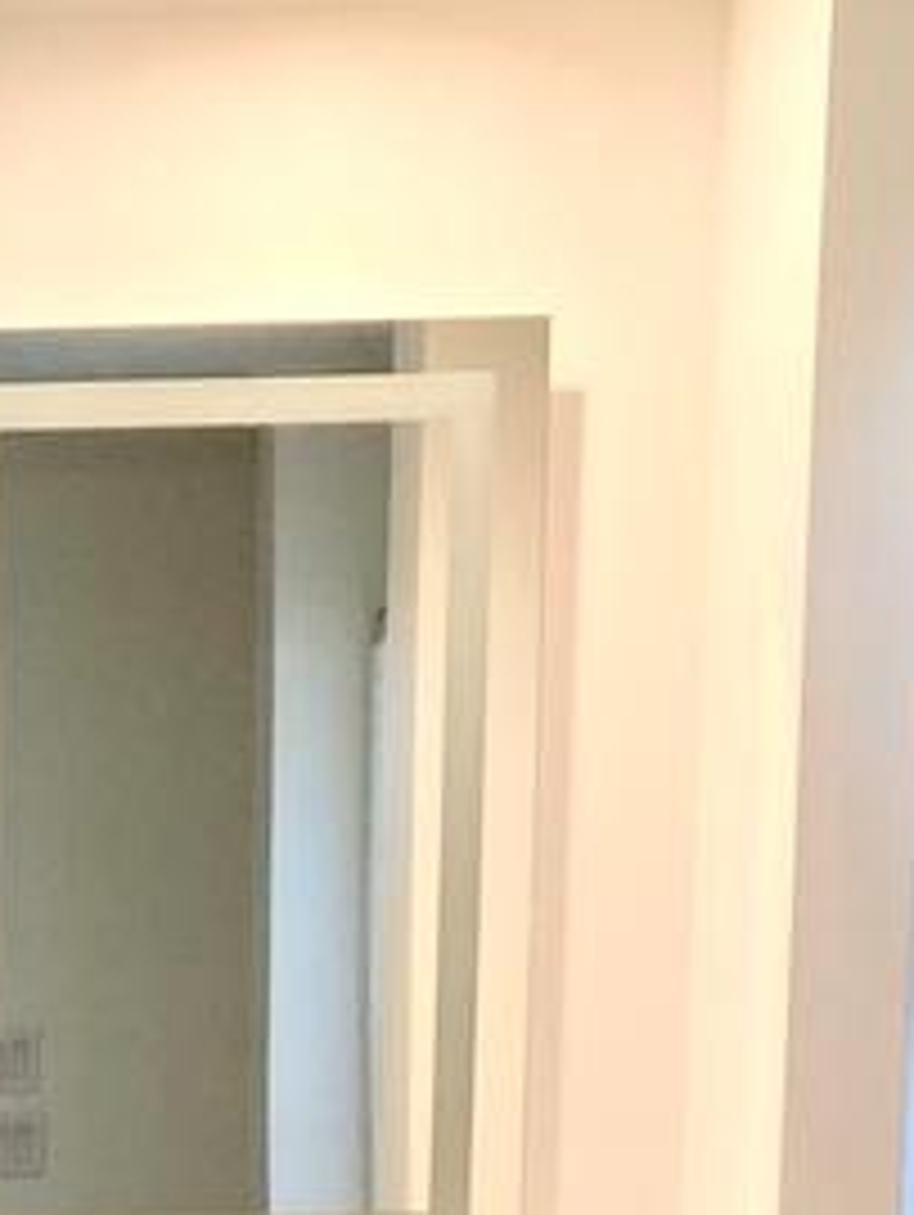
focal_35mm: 112
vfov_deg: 16.1
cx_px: -459
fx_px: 3937
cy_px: 1814
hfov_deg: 12.6
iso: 100
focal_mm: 3.99
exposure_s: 1/60
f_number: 1.8
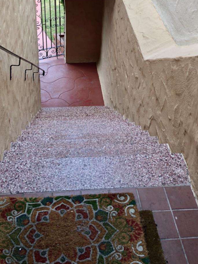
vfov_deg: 39.6
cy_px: 52
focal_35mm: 46
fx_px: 351
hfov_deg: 31.5
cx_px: 98
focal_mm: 4
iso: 20
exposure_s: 1/125
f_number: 1.8
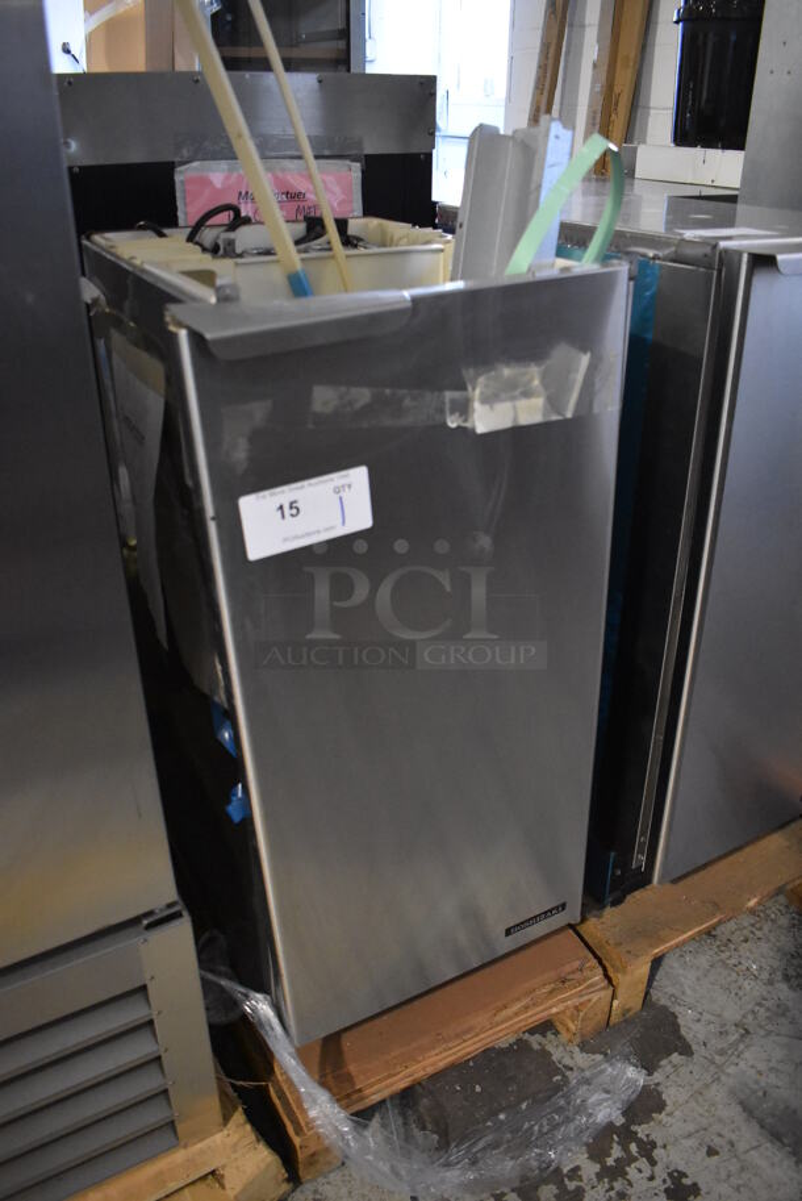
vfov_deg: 67.3
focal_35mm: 27
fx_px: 901
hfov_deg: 48.0
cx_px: 401
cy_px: 600
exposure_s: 1/125
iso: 4000
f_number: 3.5
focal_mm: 18
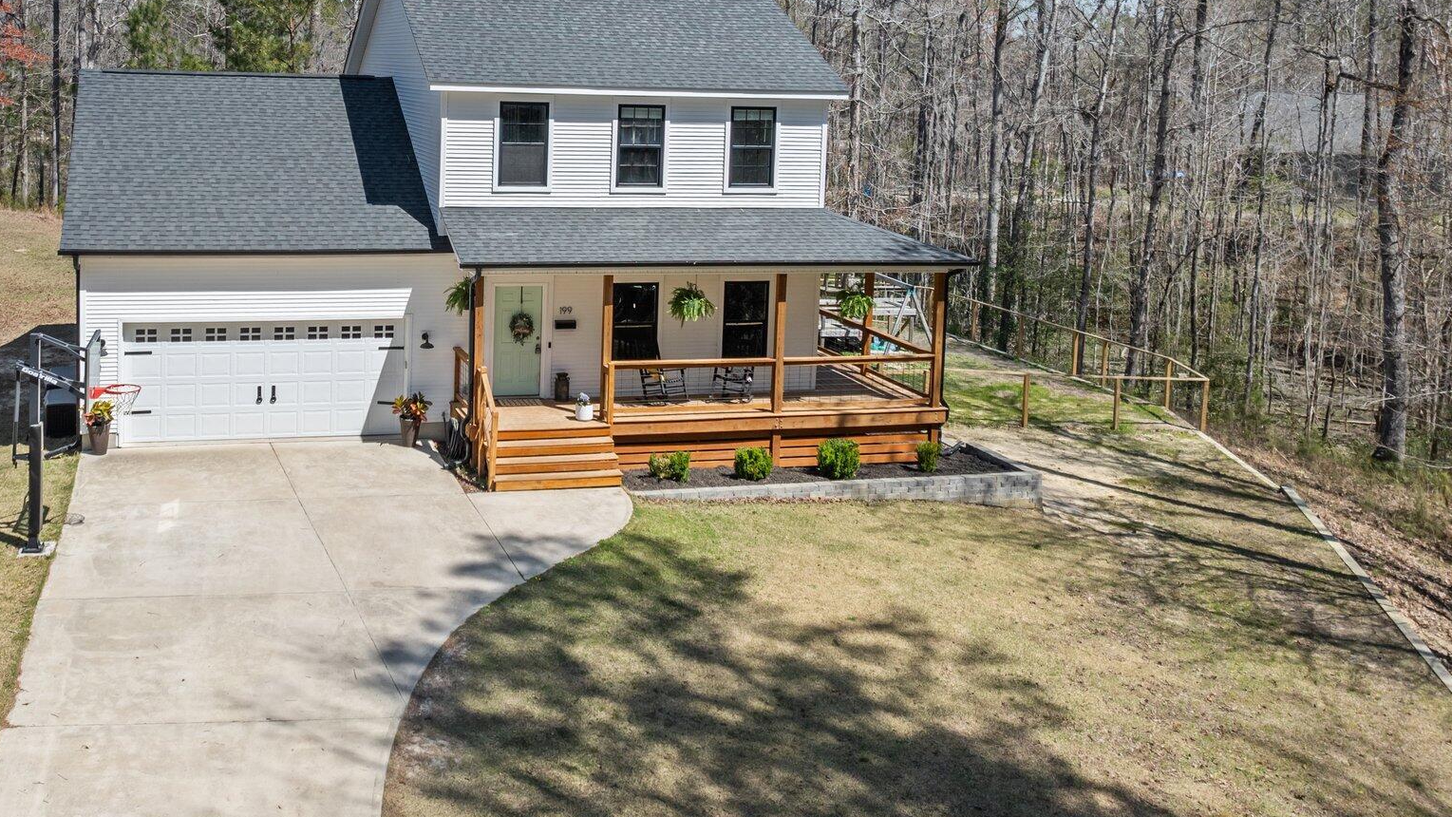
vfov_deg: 33.3
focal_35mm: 35
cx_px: 511
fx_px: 1348
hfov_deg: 55.7
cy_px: 245
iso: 110
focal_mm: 12.29
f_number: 2.8
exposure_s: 1/2500
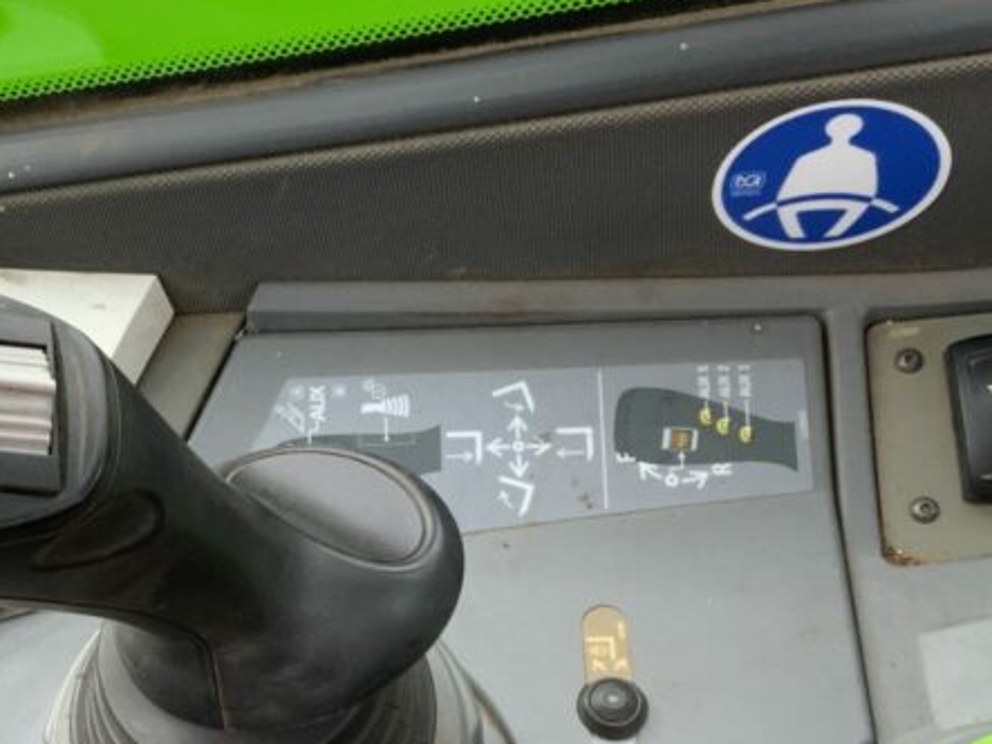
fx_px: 1920
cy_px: 509
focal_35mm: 67
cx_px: 206
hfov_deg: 28.4
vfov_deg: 21.8
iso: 25
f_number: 1.8
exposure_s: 1/122
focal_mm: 3
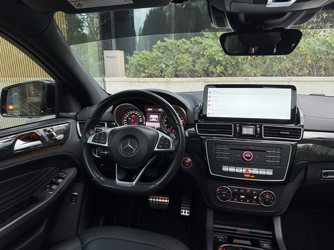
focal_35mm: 24
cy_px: 125
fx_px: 232
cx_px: 167
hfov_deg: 71.6
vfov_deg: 56.8
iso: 800
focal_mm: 6.76
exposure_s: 1/50
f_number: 1.78
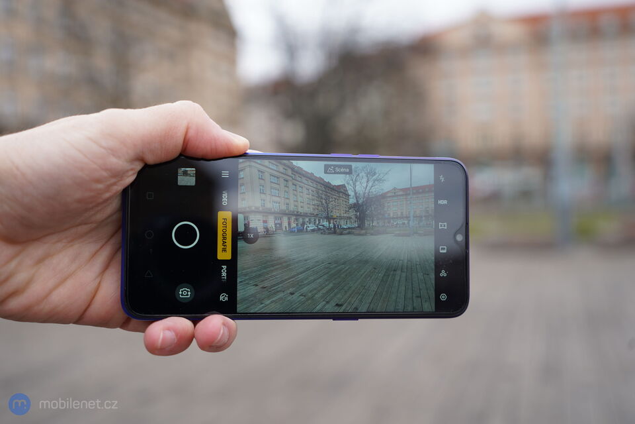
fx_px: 758
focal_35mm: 43
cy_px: 212
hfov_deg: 45.4
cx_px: 318
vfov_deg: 31.2
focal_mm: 43
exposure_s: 1/160
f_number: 4
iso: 125
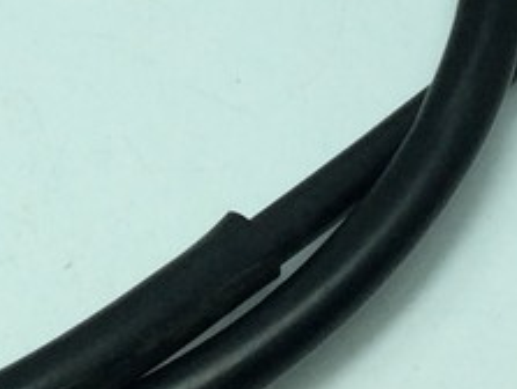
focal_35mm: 183
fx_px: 2738
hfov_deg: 10.8
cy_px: -178
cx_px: 204
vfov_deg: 8.0
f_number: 2.4
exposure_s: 1/566
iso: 32
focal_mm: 3.3
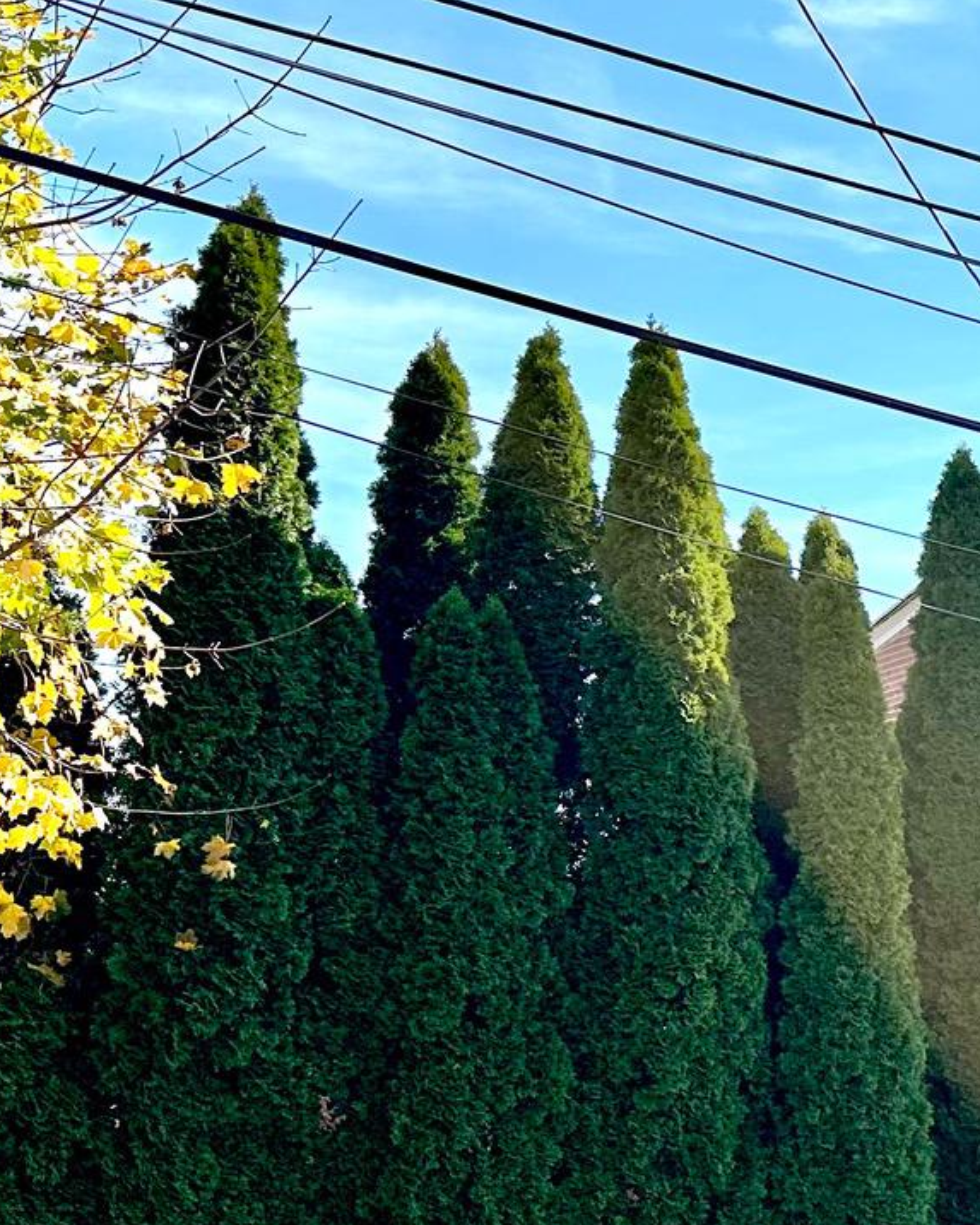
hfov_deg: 21.4
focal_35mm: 67
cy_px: 792
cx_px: 1127
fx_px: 2429
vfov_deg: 28.2
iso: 80
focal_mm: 6.86
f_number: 1.78
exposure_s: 1/3597
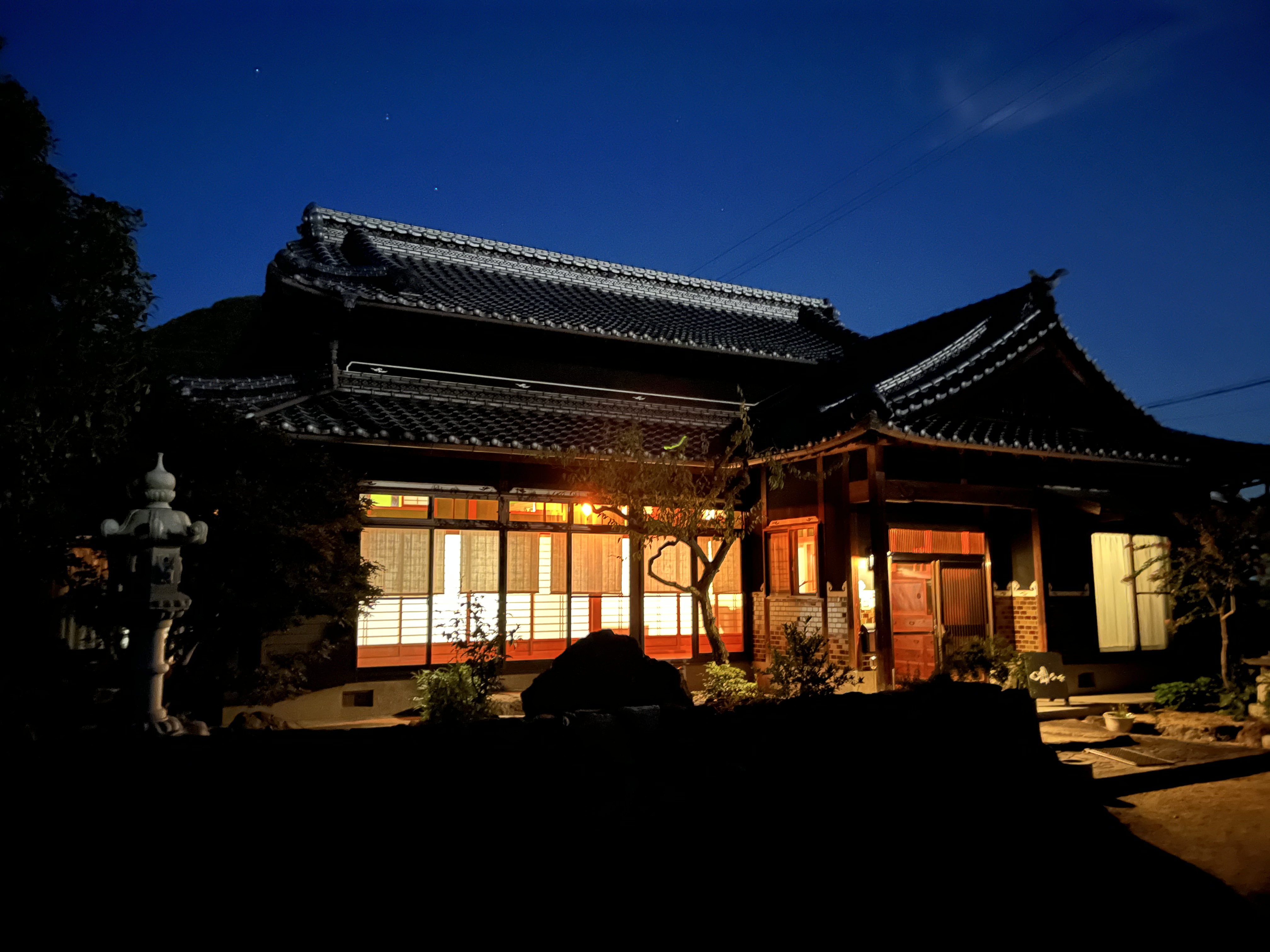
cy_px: 476
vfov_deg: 53.1
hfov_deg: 67.3
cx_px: 635
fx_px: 954
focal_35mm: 26
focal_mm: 5.1
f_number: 1.6
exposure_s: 1/2
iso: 2500
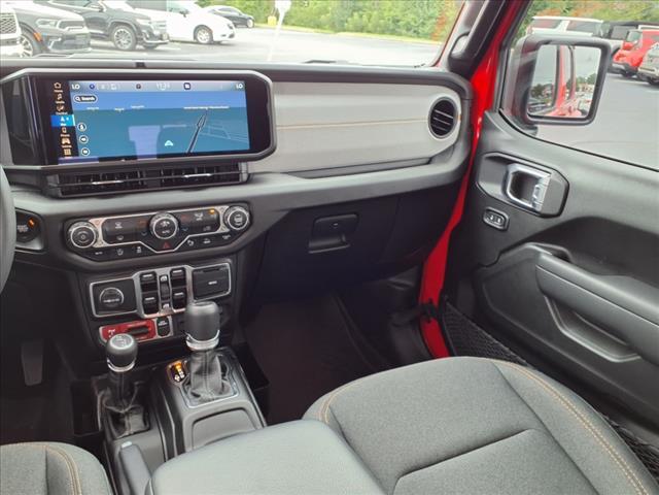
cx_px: 330
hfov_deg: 65.3
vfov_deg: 51.4
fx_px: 514
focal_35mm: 27
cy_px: 248
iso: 100
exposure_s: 1/40
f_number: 1.9
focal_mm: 3.58
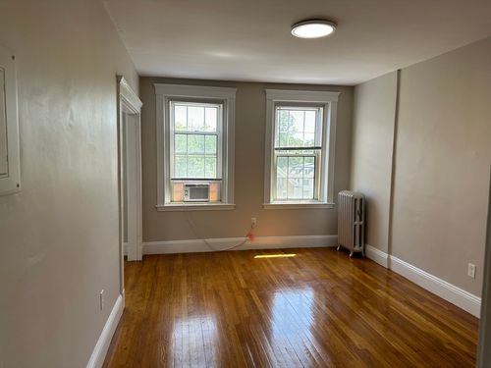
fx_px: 340
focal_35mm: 24
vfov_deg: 56.8
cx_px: 246
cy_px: 184
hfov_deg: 71.6
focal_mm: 6.86
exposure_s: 1/178
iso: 80
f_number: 1.78
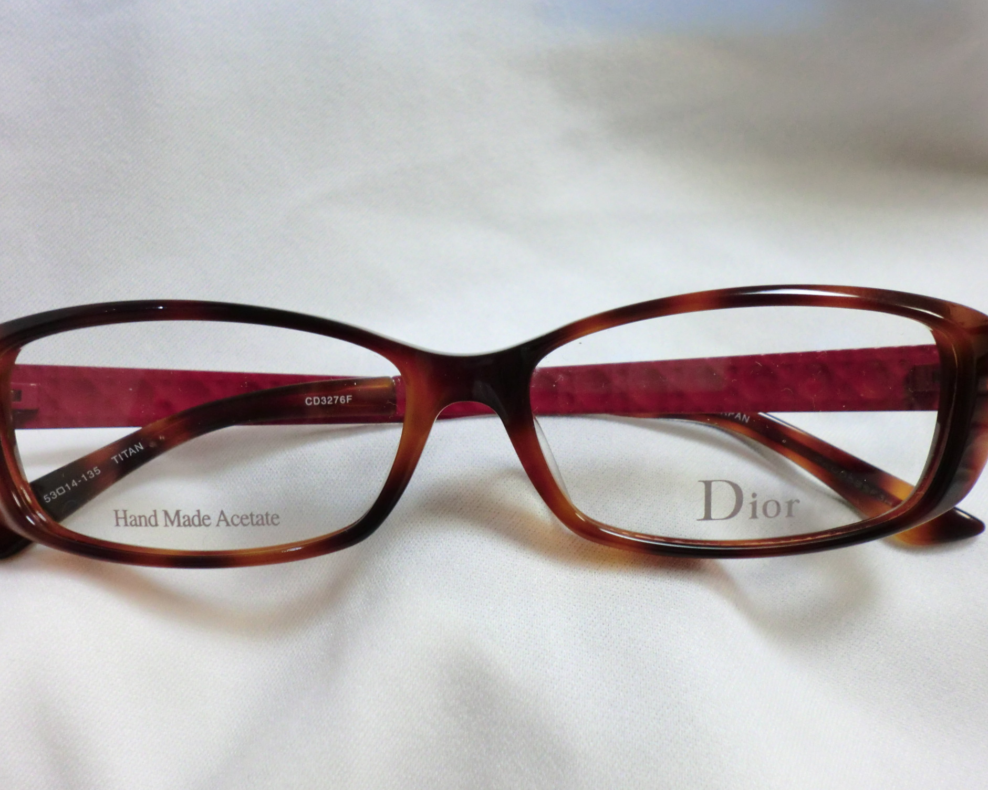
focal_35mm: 34
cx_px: 487
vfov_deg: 43.4
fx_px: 994
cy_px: 388
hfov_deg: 52.8
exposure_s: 1/60
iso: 160
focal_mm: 5.8
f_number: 3.5
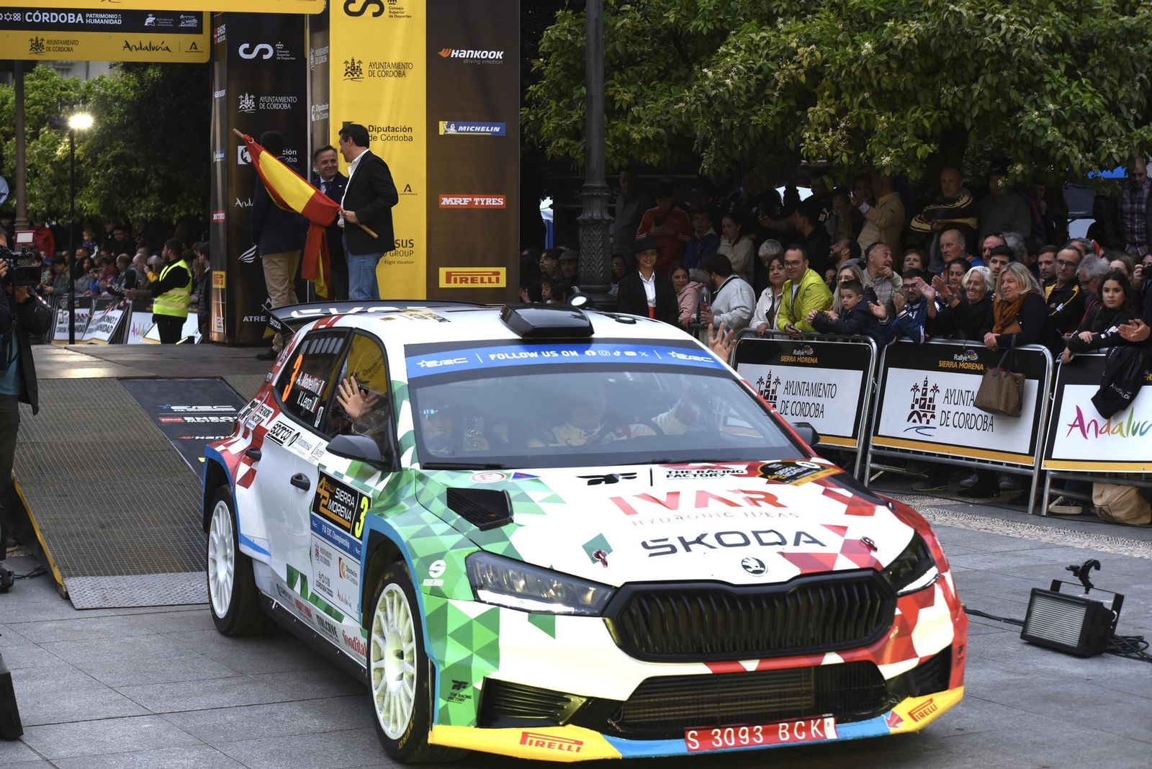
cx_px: 576
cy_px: 384
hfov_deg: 28.8
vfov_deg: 19.5
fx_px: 2241
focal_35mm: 70
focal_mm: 70
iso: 640
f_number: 4.5
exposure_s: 1/250
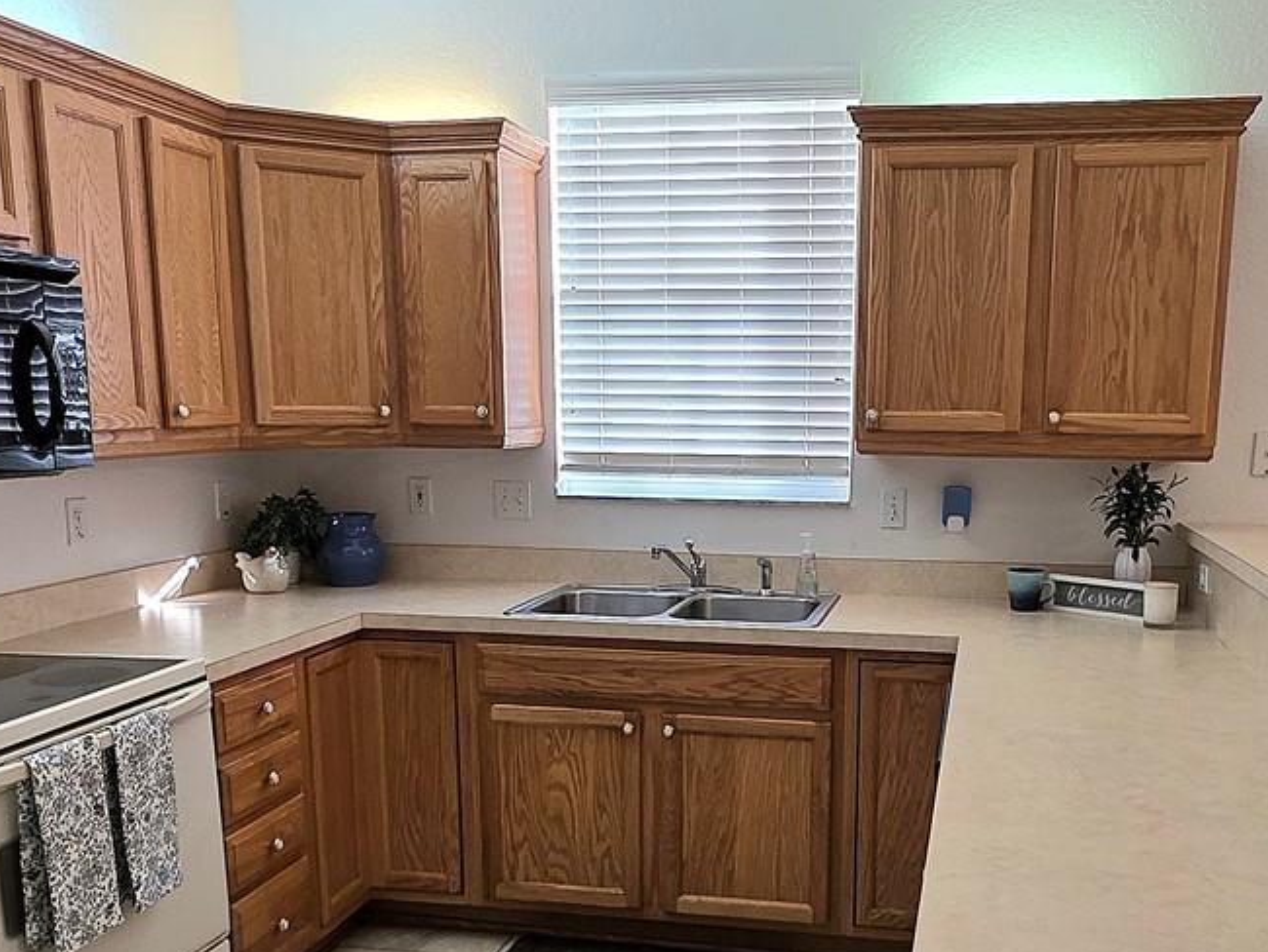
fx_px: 1173
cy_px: 636
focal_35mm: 32
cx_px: 753
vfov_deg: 43.6
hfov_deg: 56.4
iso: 125
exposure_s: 1/120
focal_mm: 2.2
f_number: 1.9
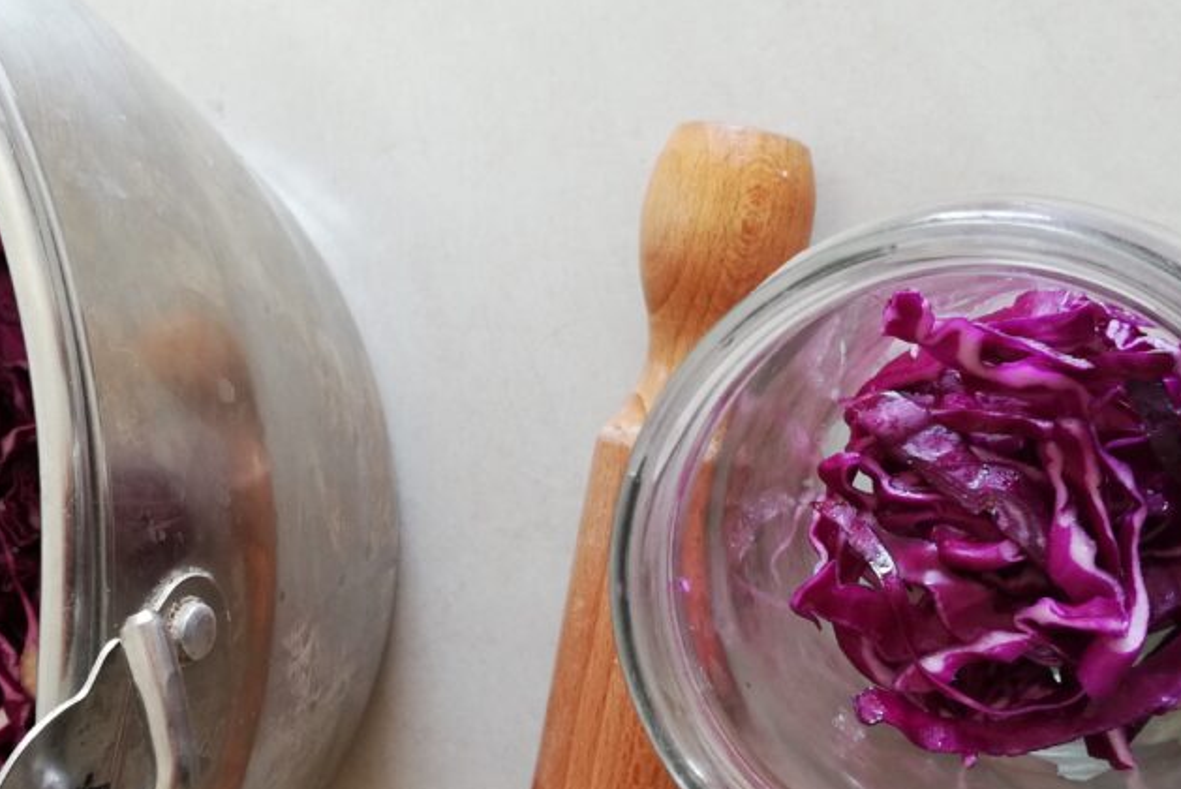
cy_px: 532
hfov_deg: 44.4
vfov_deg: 30.3
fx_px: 1444
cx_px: 546
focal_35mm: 44
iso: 100
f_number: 2.2
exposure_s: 1/50
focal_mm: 3.81
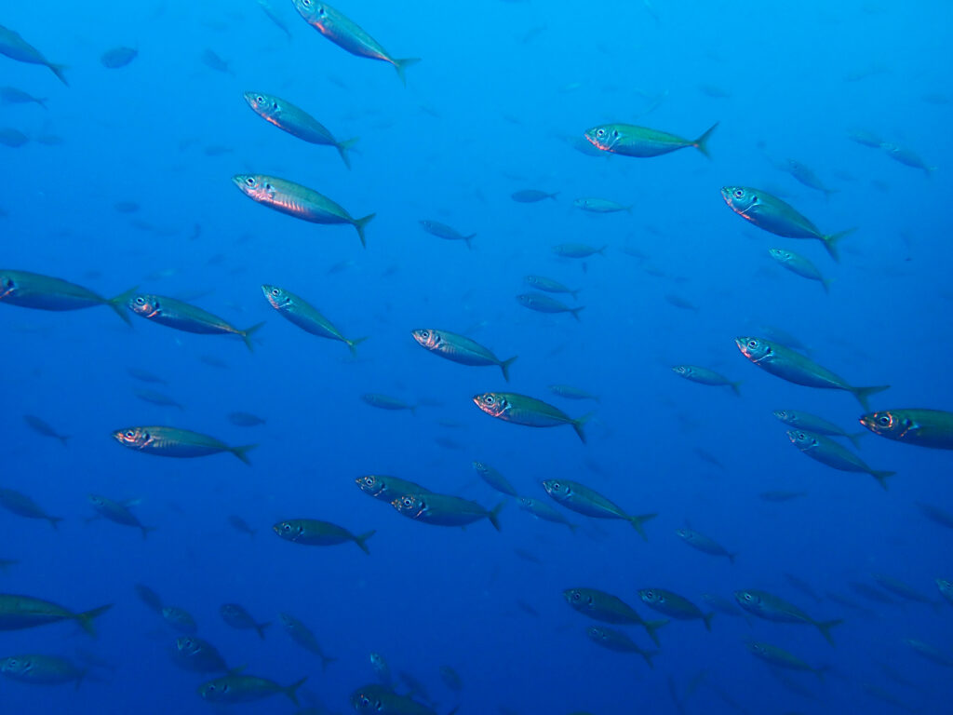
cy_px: 358
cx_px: 476
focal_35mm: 25
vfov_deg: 54.9
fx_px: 688
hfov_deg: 69.4
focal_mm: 4.5
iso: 100
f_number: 2.8
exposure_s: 1/125
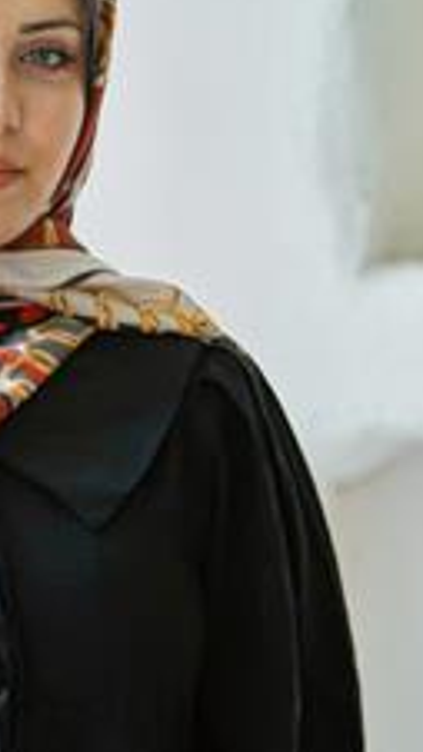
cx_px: -47
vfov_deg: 7.4
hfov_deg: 4.2
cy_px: 482
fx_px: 5807
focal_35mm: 291
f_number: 2.8
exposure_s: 1/80
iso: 250
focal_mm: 135
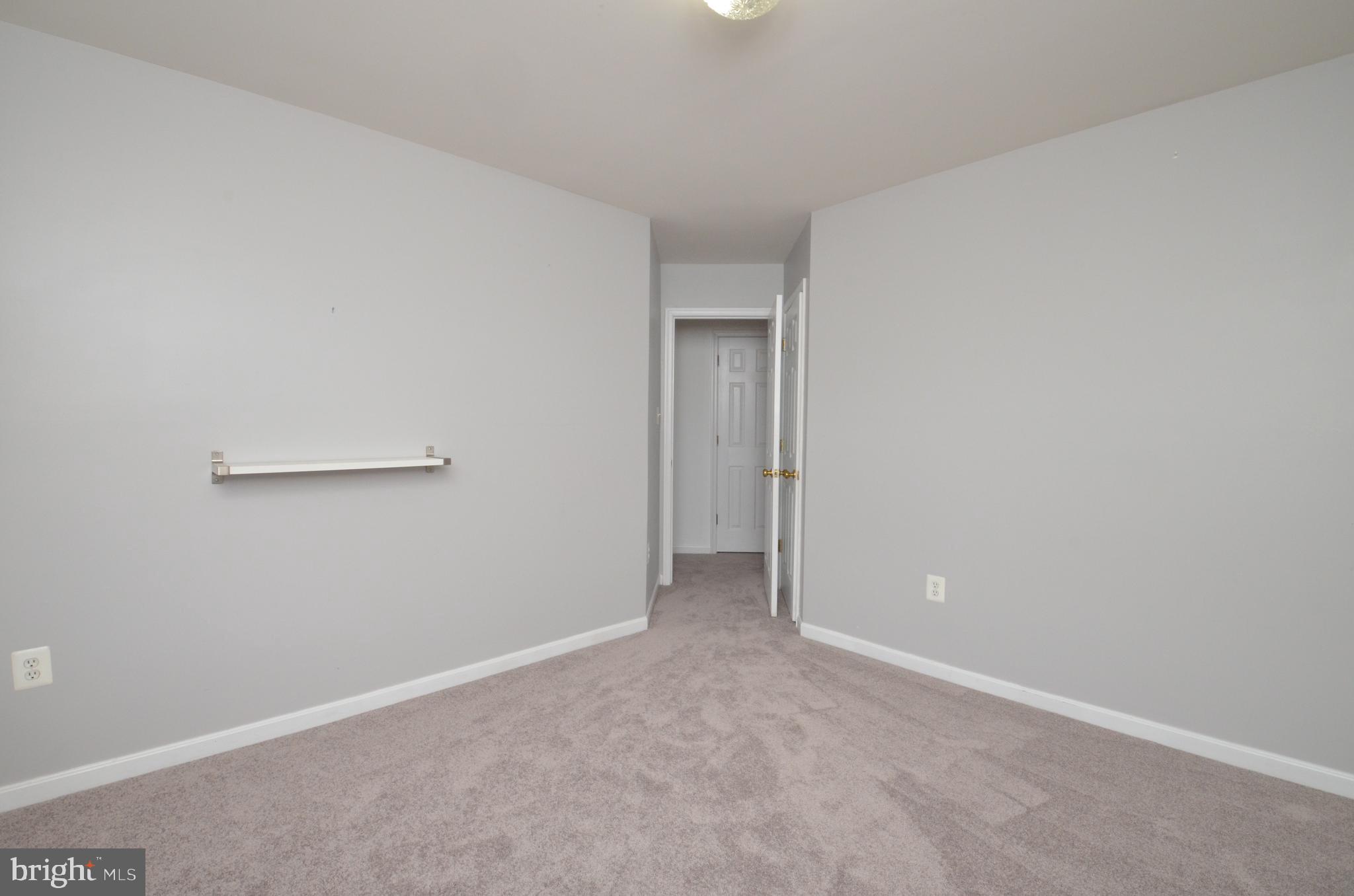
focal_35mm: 15
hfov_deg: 100.5
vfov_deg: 77.1
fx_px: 563
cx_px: 677
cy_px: 448
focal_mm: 10
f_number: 11
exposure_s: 1/200
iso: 1000
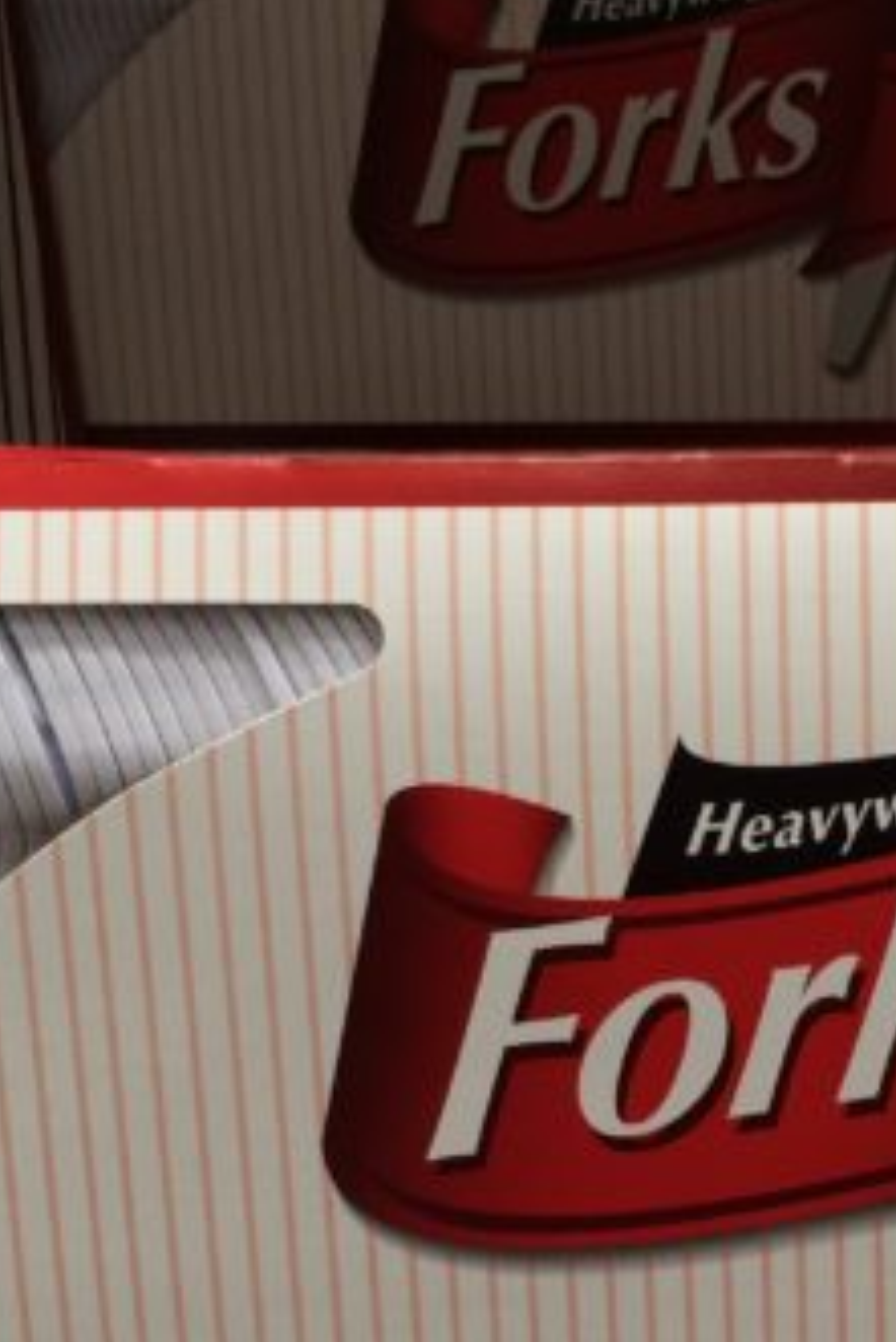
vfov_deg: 28.2
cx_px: 973
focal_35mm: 70
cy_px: 1091
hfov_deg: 18.8
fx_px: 2610
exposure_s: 1/30
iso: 64
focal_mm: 4.15
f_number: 2.2
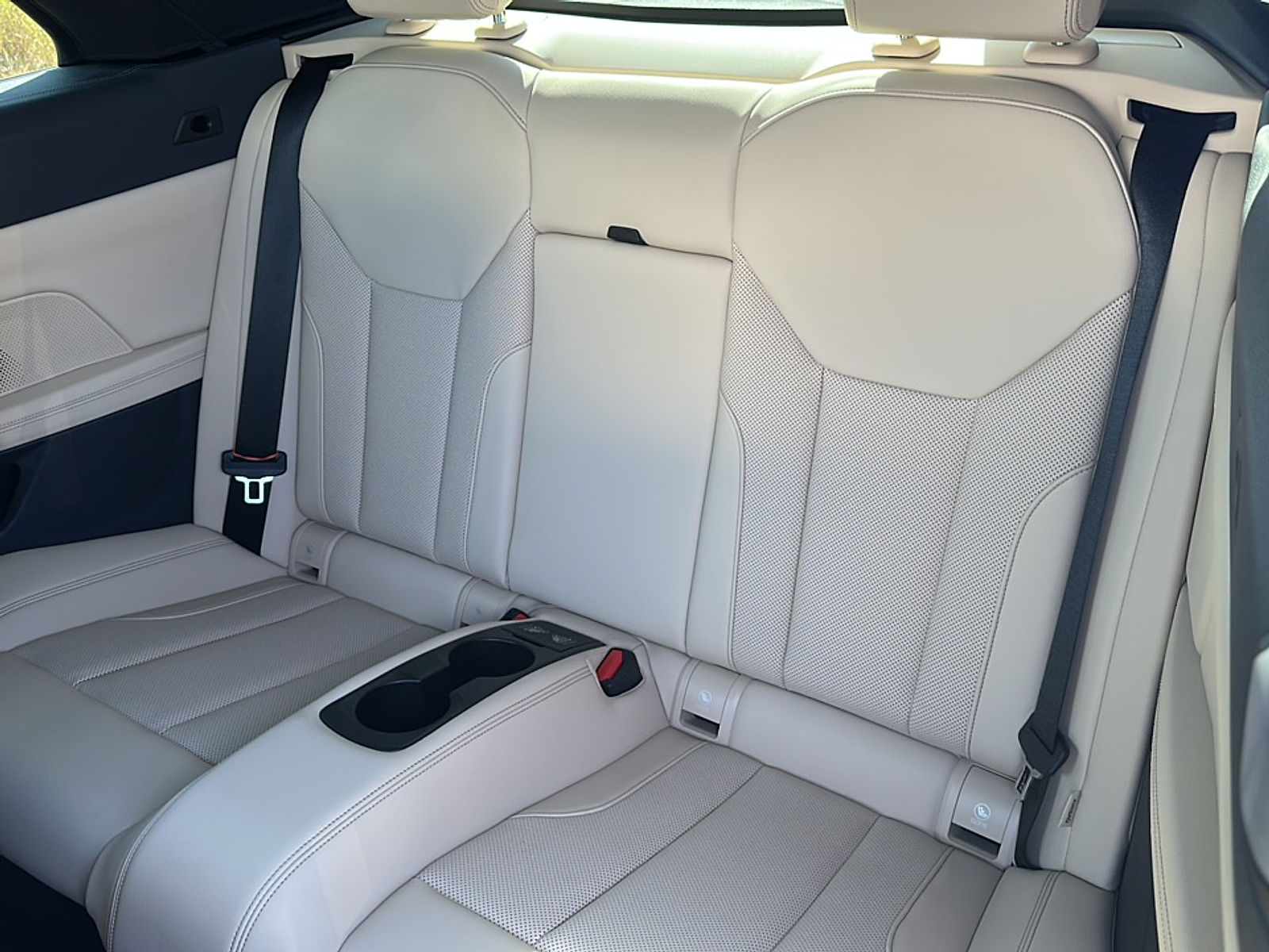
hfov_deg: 69.4
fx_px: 916
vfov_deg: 54.9
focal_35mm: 25
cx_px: 634
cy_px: 476
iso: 125
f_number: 1.78
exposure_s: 1/193
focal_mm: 6.86
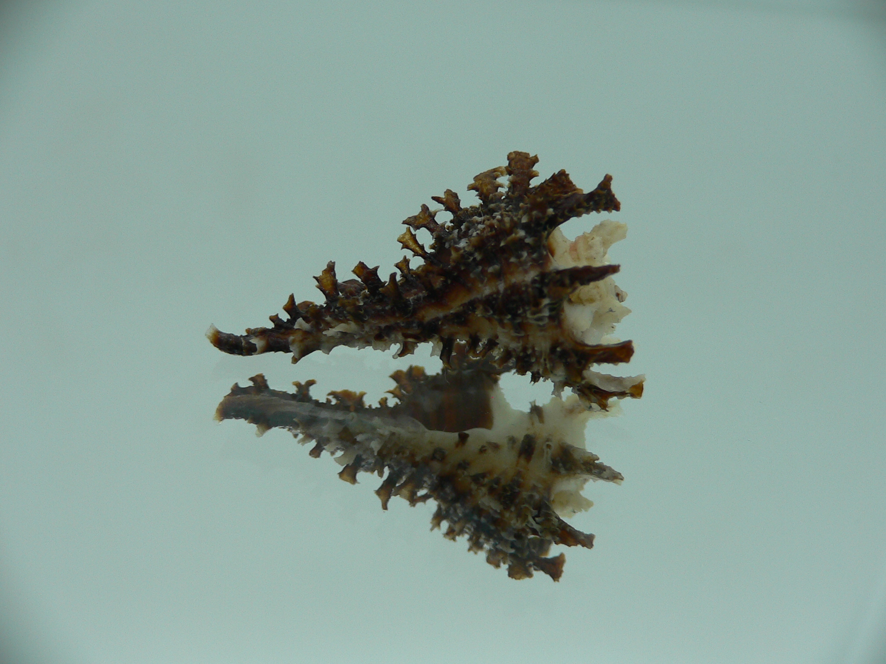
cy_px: 332
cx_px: 443
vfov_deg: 40.7
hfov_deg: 52.6
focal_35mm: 35
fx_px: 896
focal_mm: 4.6
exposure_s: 1/60
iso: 80
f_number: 2.8
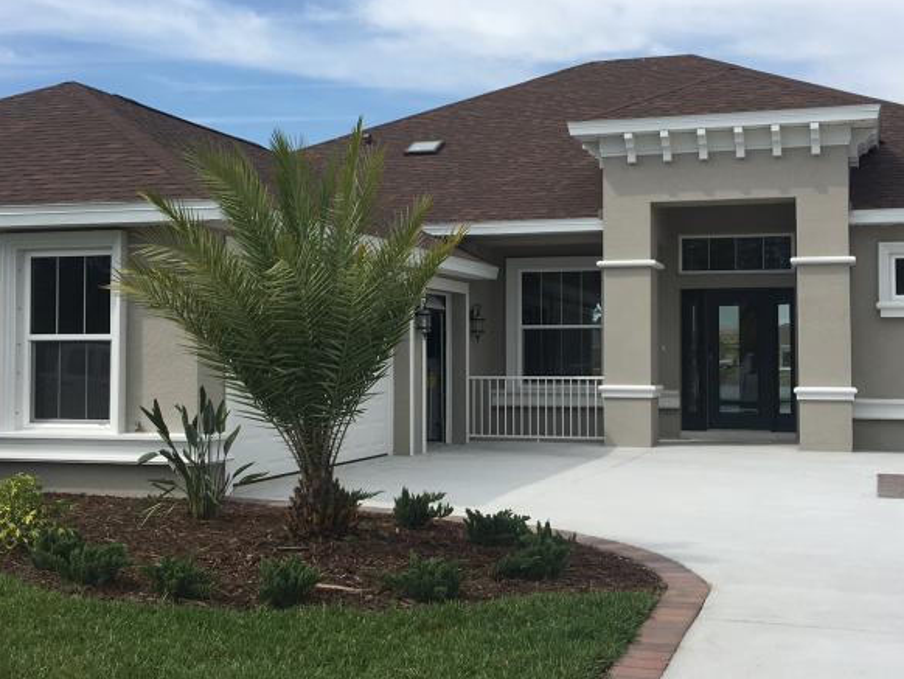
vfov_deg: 28.6
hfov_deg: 37.5
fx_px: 1332
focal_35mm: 51
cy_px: 319
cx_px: 458
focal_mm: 4.15
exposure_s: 1/1789
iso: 25
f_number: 2.2
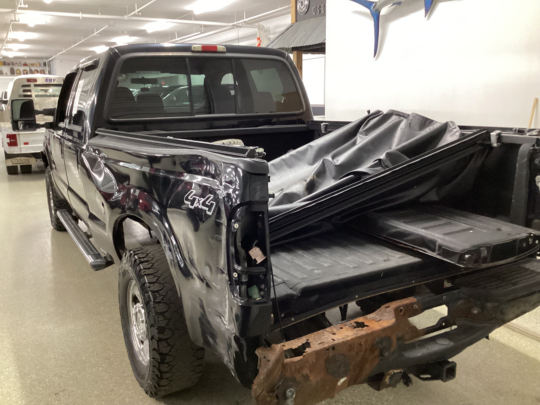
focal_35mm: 31
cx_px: 270
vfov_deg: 45.4
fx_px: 484
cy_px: 202
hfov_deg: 58.4
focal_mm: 3.3
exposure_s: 1/30
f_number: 2.4
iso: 400
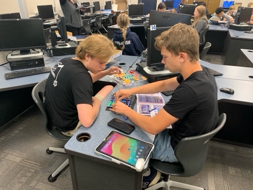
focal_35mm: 26
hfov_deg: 67.3
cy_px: 95
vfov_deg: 53.1
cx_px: 126
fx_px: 190
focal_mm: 4.25
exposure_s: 1/40
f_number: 1.8
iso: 250
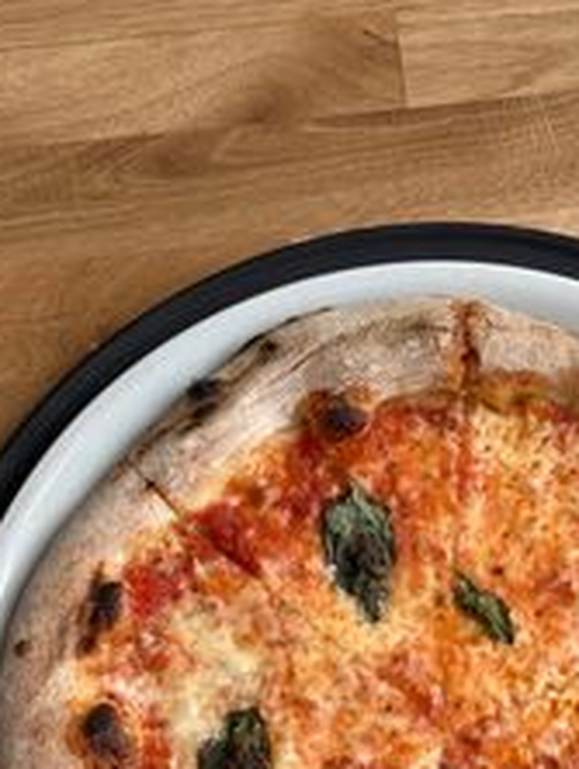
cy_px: 717
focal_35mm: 92
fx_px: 2048
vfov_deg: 20.8
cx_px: 447
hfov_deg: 16.0
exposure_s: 1/151
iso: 50
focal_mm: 6.86
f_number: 1.78
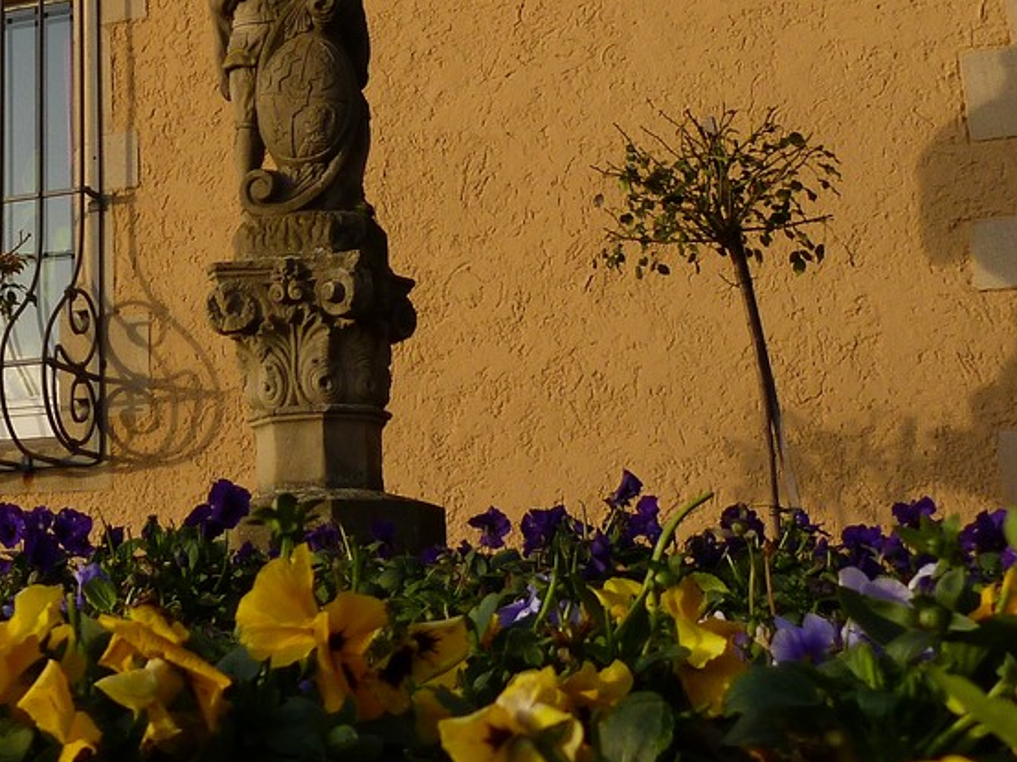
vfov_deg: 22.1
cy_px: 95
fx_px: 1909
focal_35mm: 65
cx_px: 35
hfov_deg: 28.3
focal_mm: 4.5
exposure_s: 1/400
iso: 80
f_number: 3.6
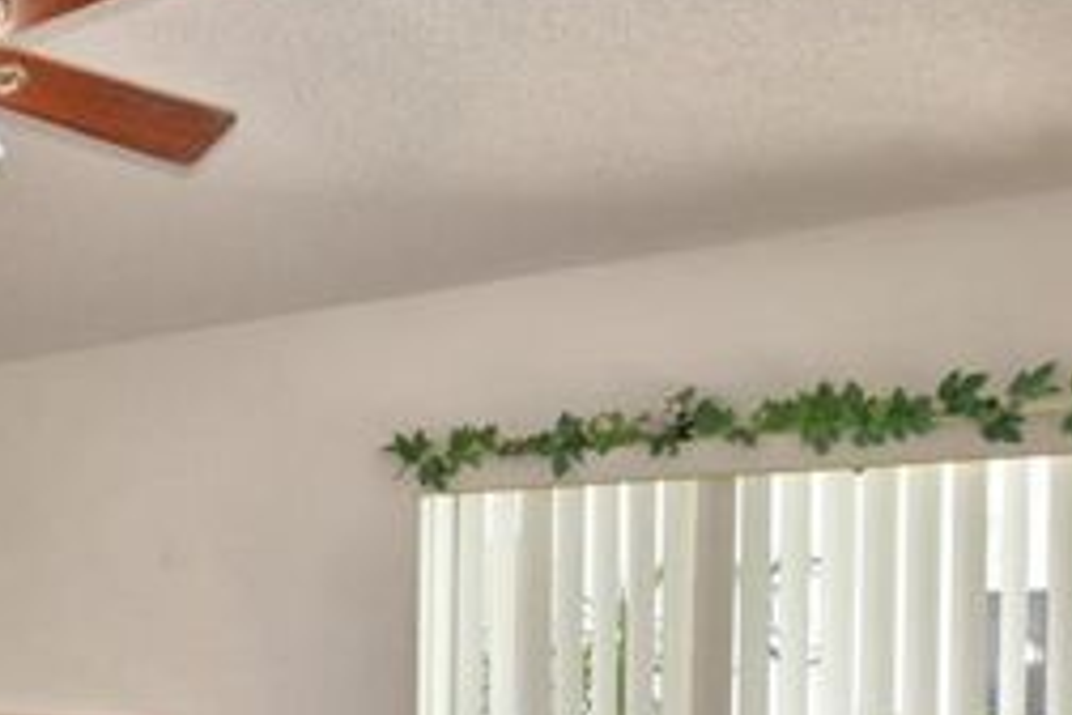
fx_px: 1251
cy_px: 666
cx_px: -15
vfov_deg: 30.3
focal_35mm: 42
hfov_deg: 40.3
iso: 200
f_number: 4.5
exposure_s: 1/60
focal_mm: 10
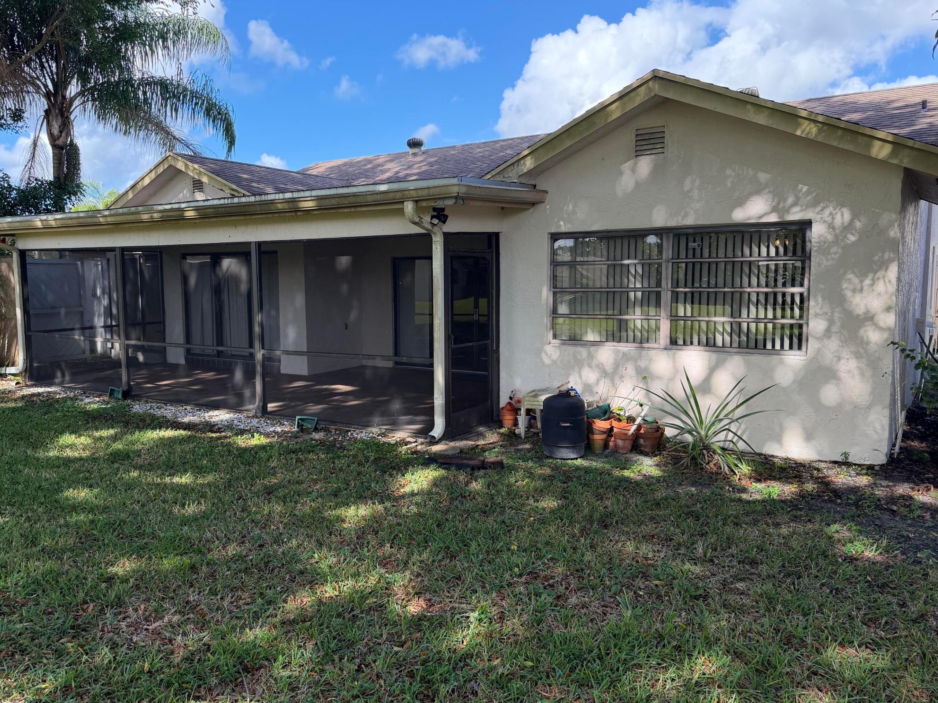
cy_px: 350
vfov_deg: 51.4
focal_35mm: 27
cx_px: 445
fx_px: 732
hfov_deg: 65.3
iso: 100
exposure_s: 1/1271
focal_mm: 6.76
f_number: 1.78
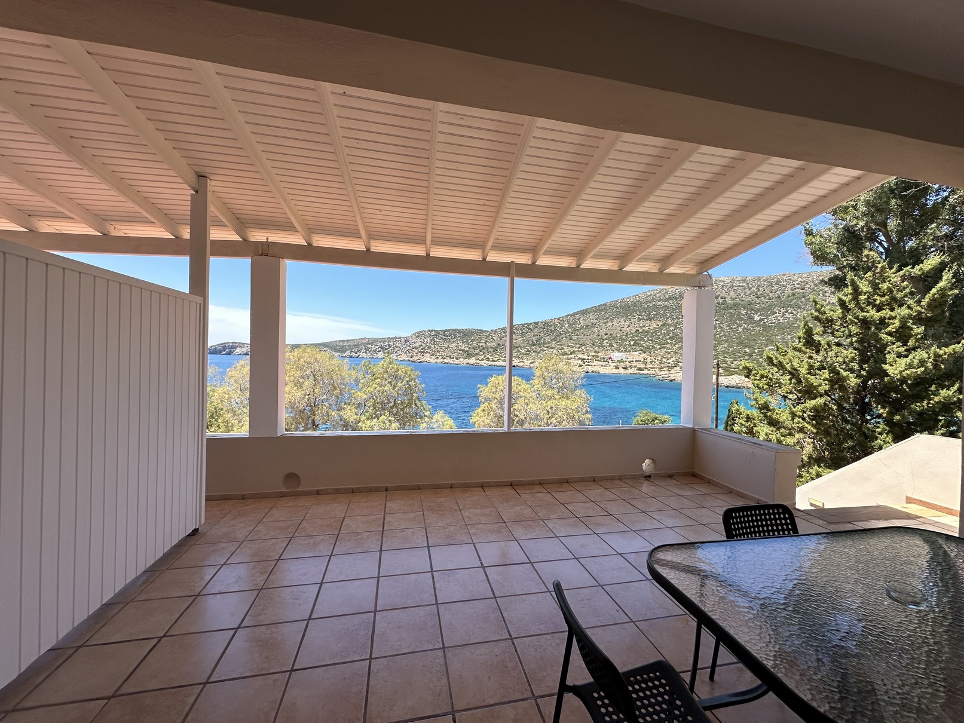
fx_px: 390
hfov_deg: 102.1
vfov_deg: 85.7
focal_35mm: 14
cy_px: 362
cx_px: 482
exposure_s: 1/1261
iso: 50
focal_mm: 2.22
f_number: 2.2
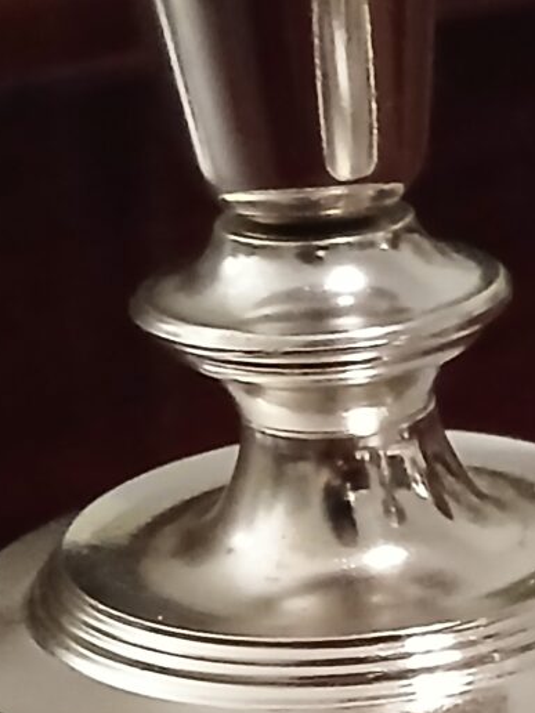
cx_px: 1030
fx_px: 2658
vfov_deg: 15.0
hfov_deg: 10.6
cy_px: 727
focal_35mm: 129
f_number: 1.8
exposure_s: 1/20
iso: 800
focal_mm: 3.98
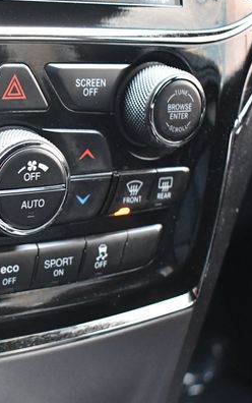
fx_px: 812
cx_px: -21
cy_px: 213
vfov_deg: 27.8
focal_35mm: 74
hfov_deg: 17.1
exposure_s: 1/60
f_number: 4.2
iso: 3600
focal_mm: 30
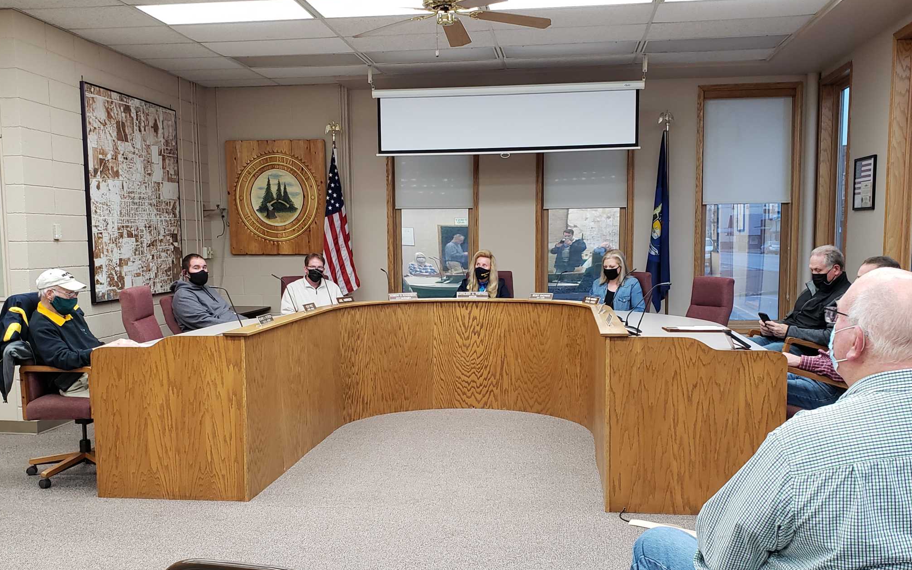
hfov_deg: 66.5
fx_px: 696
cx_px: 449
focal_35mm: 28
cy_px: 343
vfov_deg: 44.3
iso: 200
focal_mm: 4.3
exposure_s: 1/60
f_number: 2.4
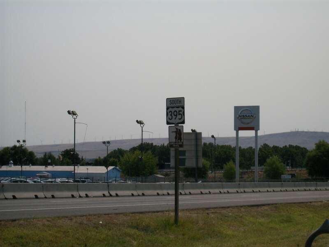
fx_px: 1026
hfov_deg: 18.2
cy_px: 124
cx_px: 164
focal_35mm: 108
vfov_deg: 13.7
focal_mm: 18
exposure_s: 1/640
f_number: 8.5
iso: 80
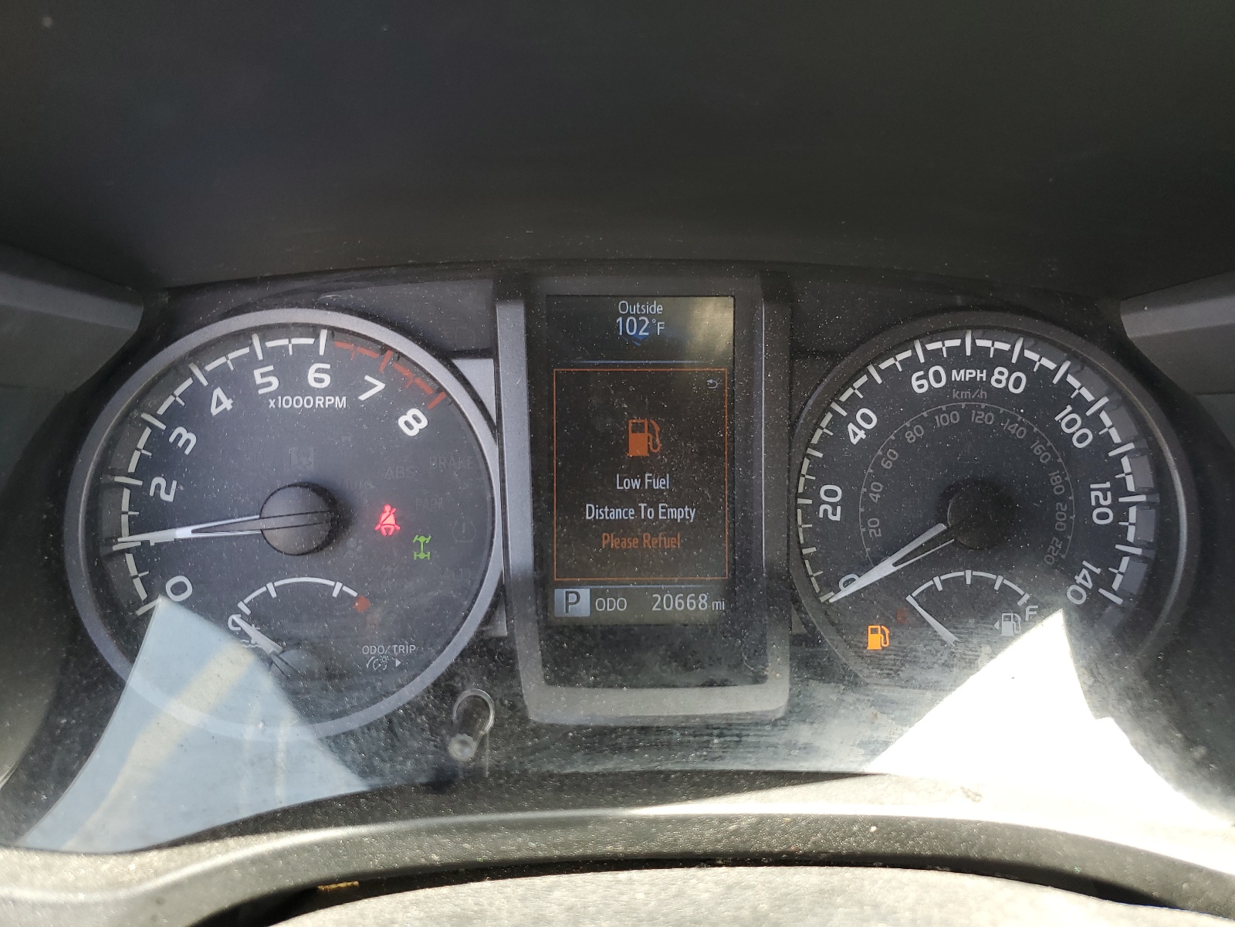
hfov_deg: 67.3
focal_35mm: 26
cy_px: 464
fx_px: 928
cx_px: 618
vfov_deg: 53.1
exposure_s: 1/120
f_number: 1.5
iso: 55
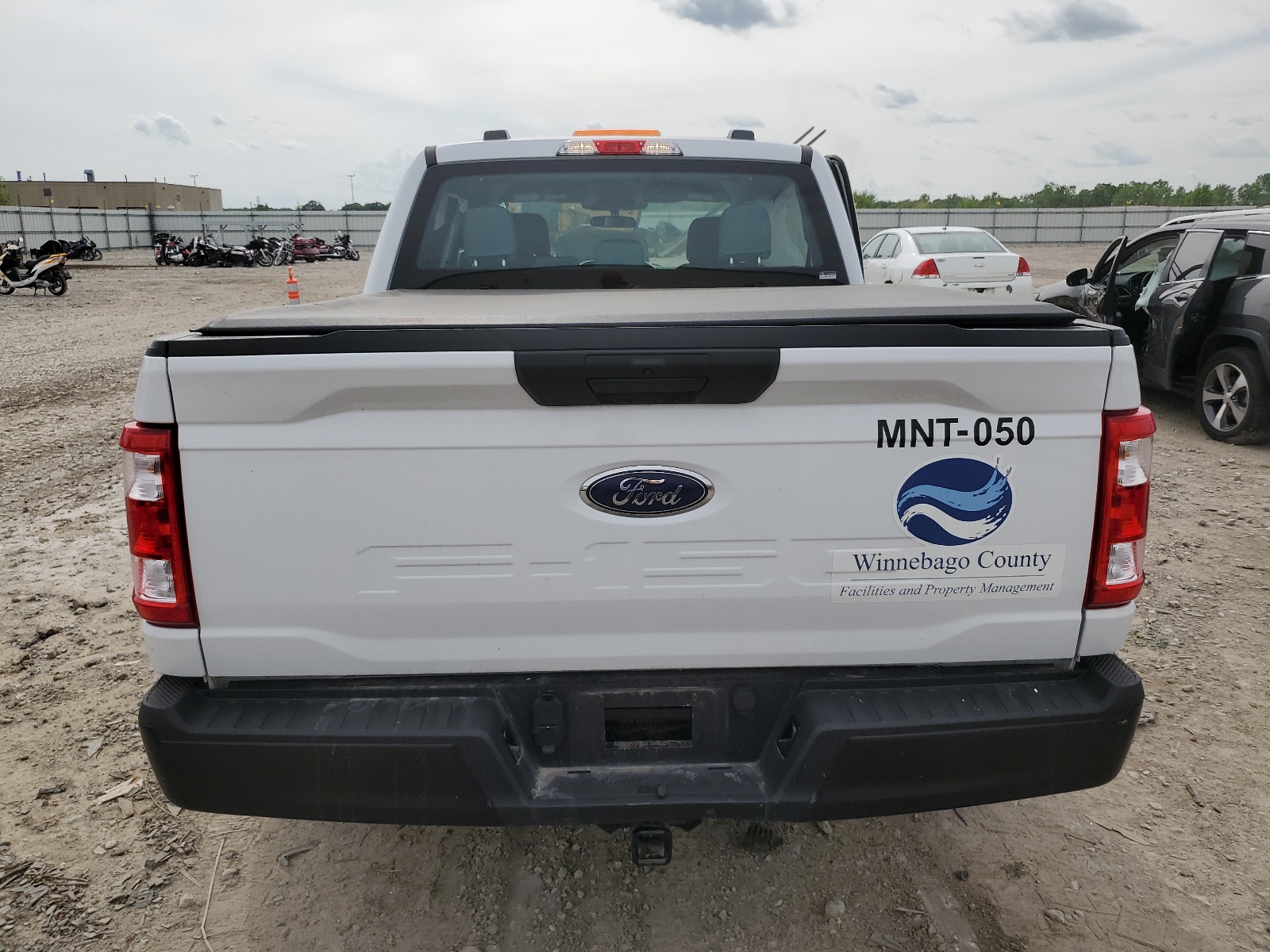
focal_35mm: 26
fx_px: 954
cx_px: 635
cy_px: 476
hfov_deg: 67.3
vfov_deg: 53.1
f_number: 1.5
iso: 50
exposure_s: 1/5000
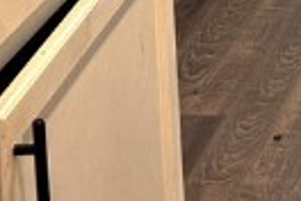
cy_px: -532
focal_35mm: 193
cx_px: 657
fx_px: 1614
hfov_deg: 9.7
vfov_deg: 6.2
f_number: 1.78
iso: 125
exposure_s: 1/120
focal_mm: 6.76
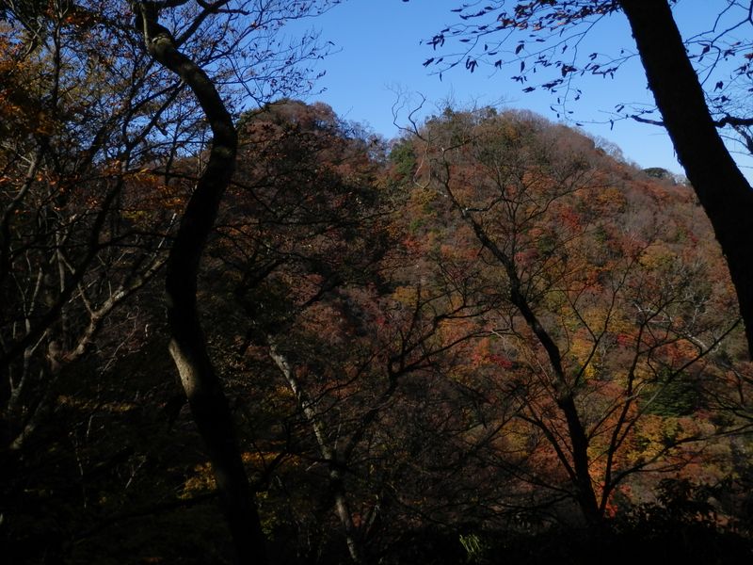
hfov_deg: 60.0
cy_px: 282
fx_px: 653
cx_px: 376
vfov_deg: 46.8
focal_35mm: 30
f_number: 9.4
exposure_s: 1/125
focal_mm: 5.5
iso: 80
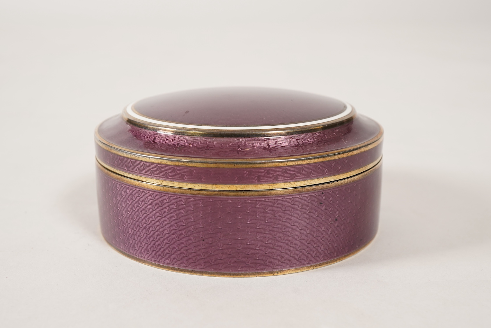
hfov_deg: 43.6
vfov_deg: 29.9
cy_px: 164
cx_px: 246
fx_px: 614
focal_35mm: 45
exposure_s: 1/125
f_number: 16
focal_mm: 30
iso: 400
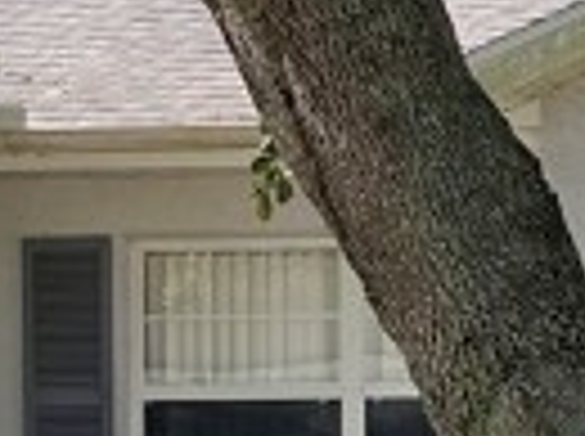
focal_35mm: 205
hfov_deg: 9.4
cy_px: 539
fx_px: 3458
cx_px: 882
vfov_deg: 7.2
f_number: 1.6
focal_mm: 5.1
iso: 50
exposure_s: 1/833
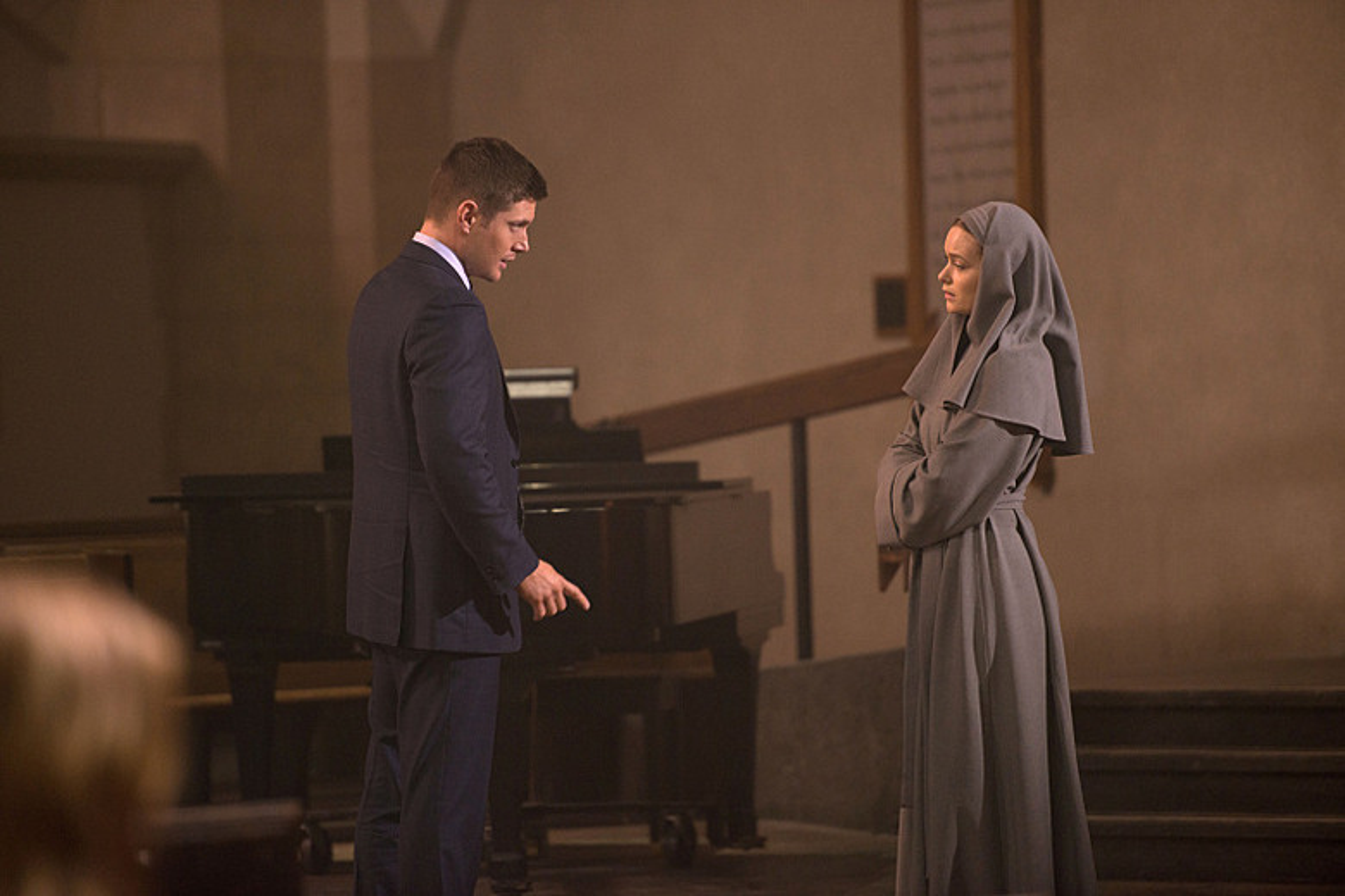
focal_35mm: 200
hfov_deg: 10.3
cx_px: 672
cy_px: 448
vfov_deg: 6.9
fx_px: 7472
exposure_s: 1/125
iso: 1600
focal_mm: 200
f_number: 2.8
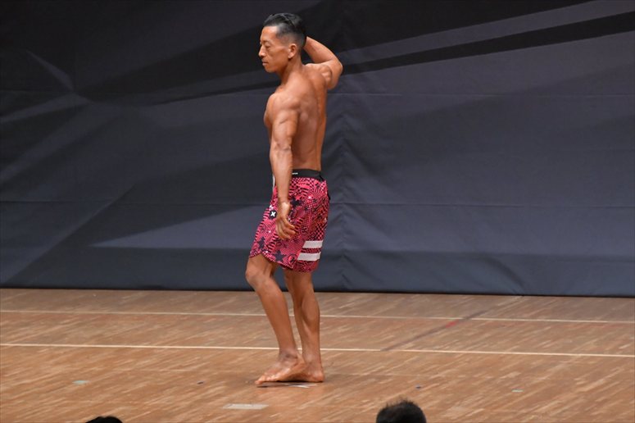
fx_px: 5289
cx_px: 318
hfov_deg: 6.9
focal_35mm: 300
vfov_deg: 4.6
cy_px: 212
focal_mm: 200
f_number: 5.6
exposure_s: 1/400
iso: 6400
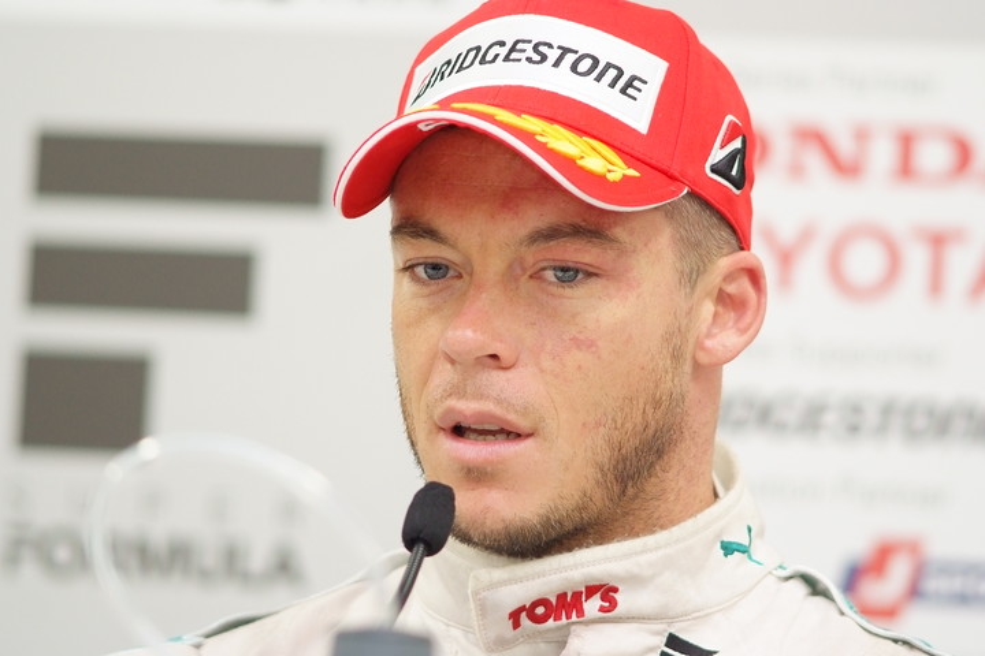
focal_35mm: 270
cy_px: 328
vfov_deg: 5.1
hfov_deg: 7.6
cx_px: 492
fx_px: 7387
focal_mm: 180
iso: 1600
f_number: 2.8
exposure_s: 1/250
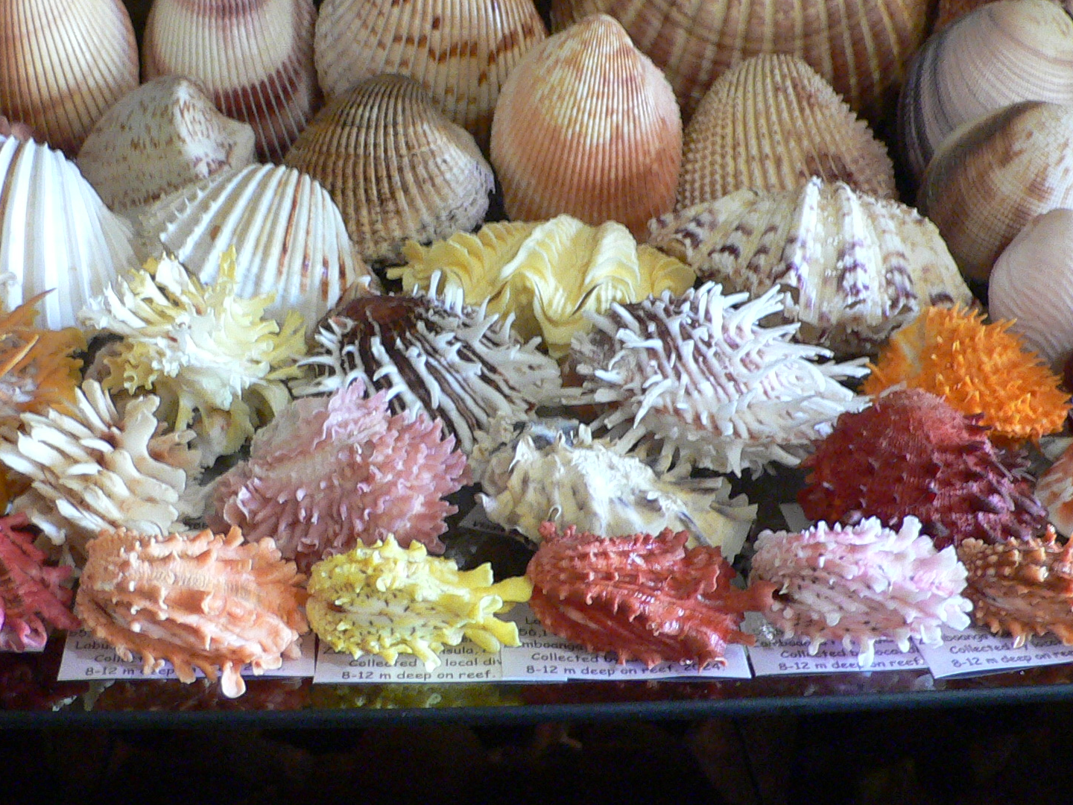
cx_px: 523
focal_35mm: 49
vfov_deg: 29.6
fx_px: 1519
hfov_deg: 38.9
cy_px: 315
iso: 200
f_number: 2.8
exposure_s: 1/10
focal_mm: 4.6
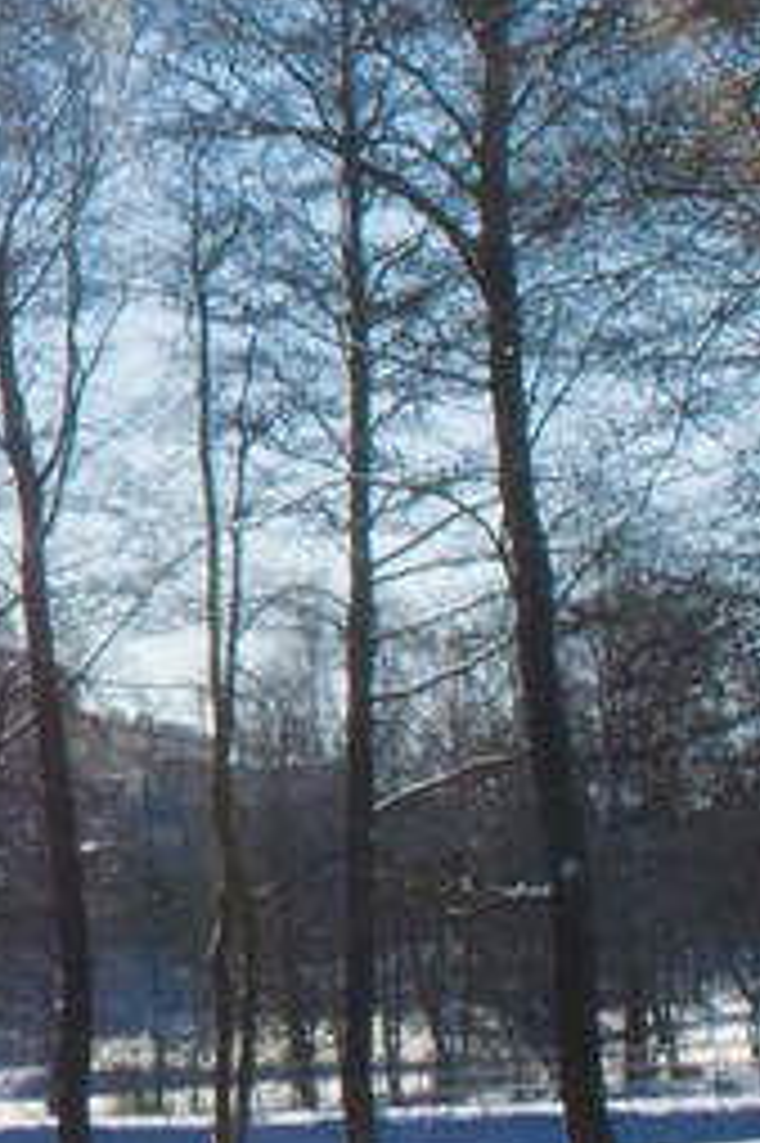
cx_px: -956
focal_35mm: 215
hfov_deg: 6.1
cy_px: 180
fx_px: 6817
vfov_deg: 9.5
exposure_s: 1/125
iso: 100
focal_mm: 26
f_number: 22
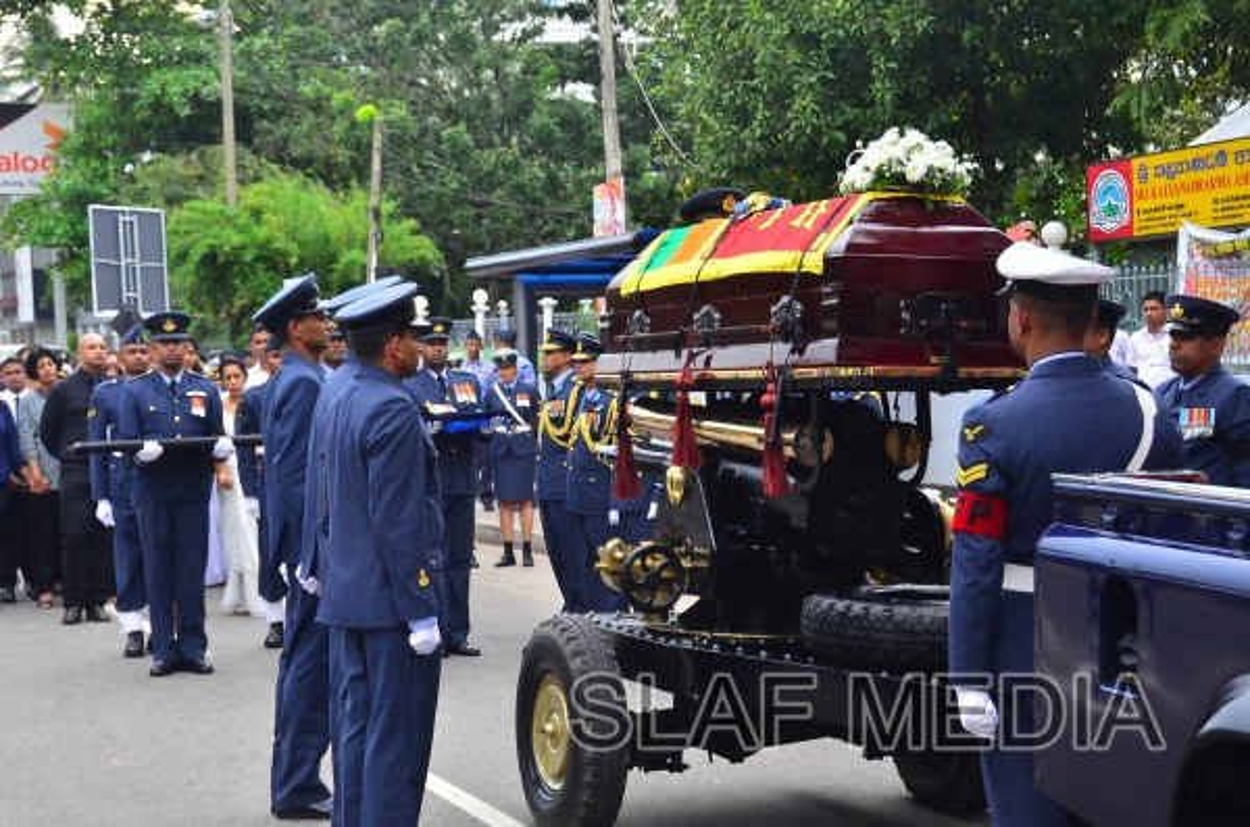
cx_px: 625
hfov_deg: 30.6
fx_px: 2286
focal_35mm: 66
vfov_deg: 20.5
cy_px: 414
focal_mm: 44
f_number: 7.1
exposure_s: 1/160
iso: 250
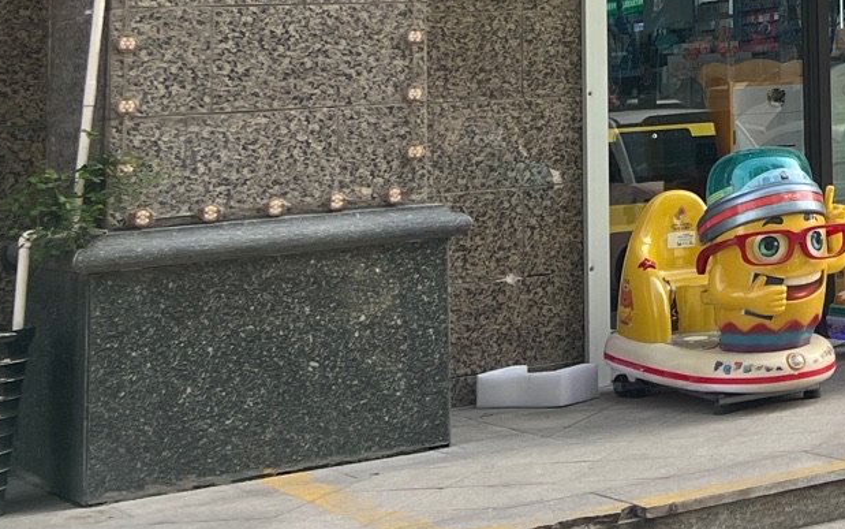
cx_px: 1235
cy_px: -213
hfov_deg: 20.3
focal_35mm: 89
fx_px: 2050
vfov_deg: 14.0
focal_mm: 5.7
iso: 50
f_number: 1.5
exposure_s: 1/974
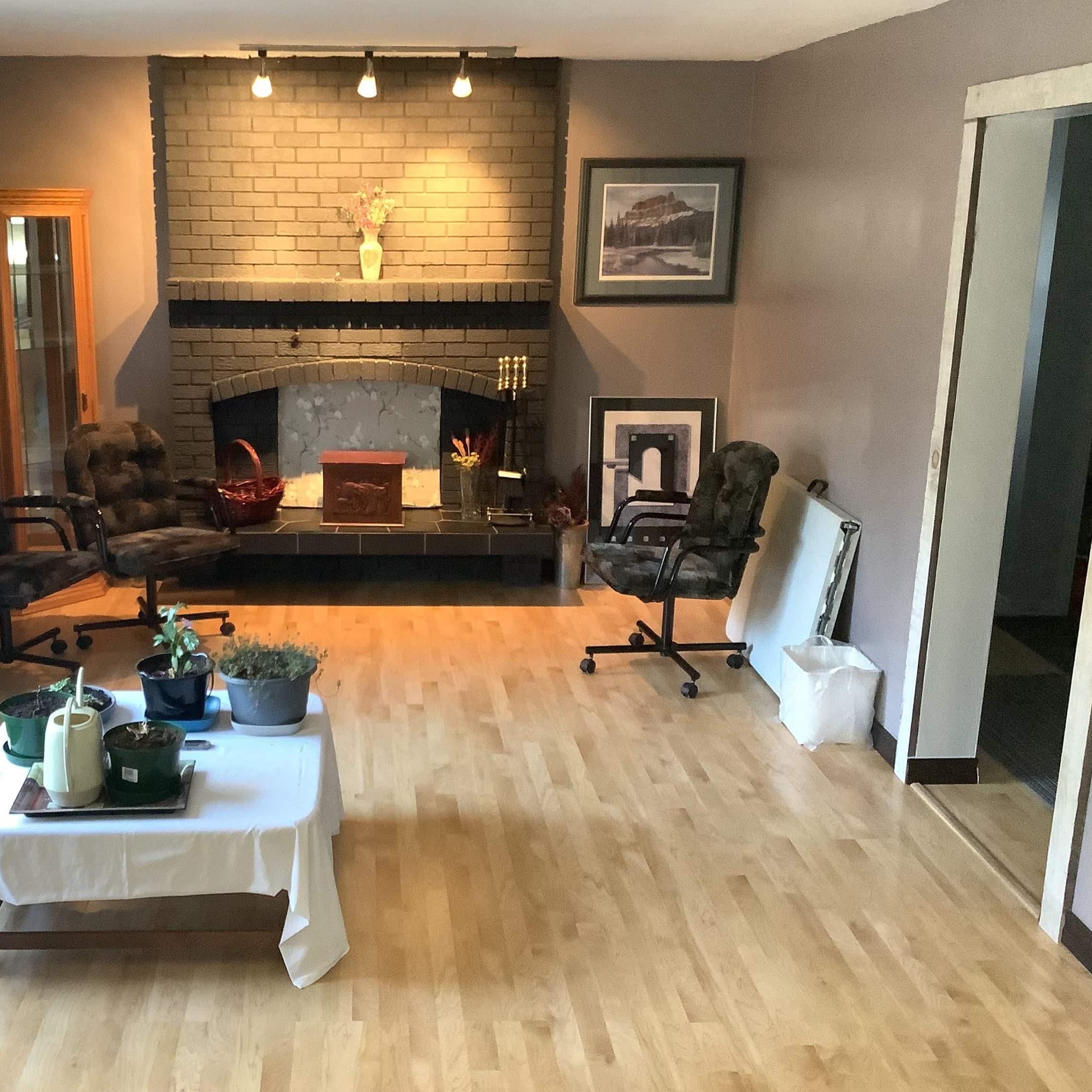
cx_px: 381
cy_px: 547
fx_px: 1321
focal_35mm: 37
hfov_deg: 44.4
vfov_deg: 44.9
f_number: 2.4
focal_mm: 3.3
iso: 500
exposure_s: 1/30
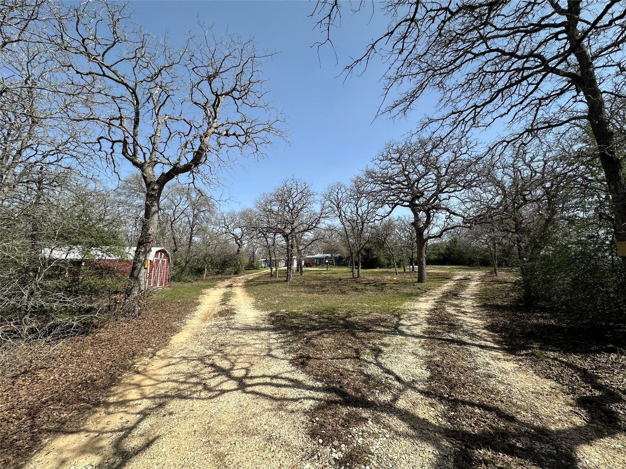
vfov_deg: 85.7
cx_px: 313
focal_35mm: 14
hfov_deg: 102.1
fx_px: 253
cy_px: 234
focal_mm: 2.22
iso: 50
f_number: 2.2
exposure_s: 1/1689
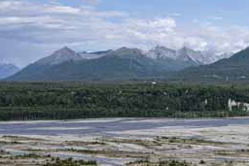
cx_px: 339
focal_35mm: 75
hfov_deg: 23.3
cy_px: 60
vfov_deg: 18.2
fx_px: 519
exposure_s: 1/1600
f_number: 5.6
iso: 100
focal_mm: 24
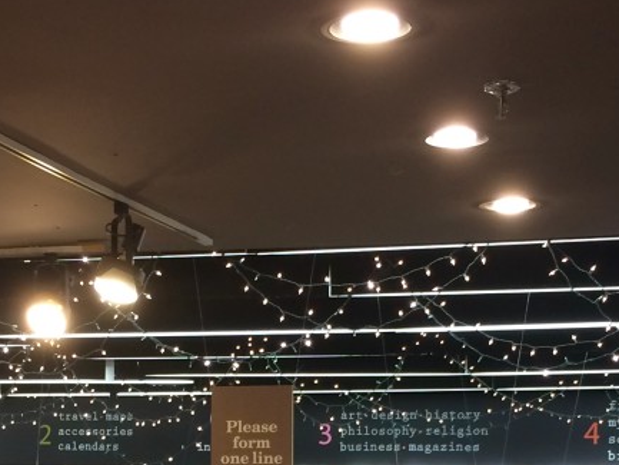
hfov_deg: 23.5
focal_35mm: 83
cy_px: 558
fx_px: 1485
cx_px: 289
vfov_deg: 17.0
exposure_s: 1/30
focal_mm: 4.15
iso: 64
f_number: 2.2
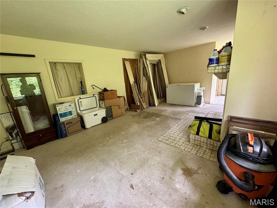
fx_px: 112
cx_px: 138
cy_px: 104
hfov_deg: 102.1
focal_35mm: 14
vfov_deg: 85.7
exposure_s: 1/60
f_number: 2.2
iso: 500
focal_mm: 2.22
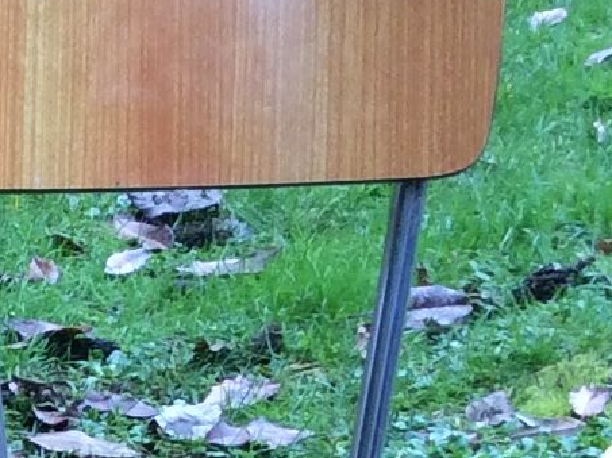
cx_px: -801
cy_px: 880
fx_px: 3233
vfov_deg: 7.8
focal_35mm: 183
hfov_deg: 9.7
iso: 32
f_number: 2.4
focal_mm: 3.3
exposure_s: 1/108
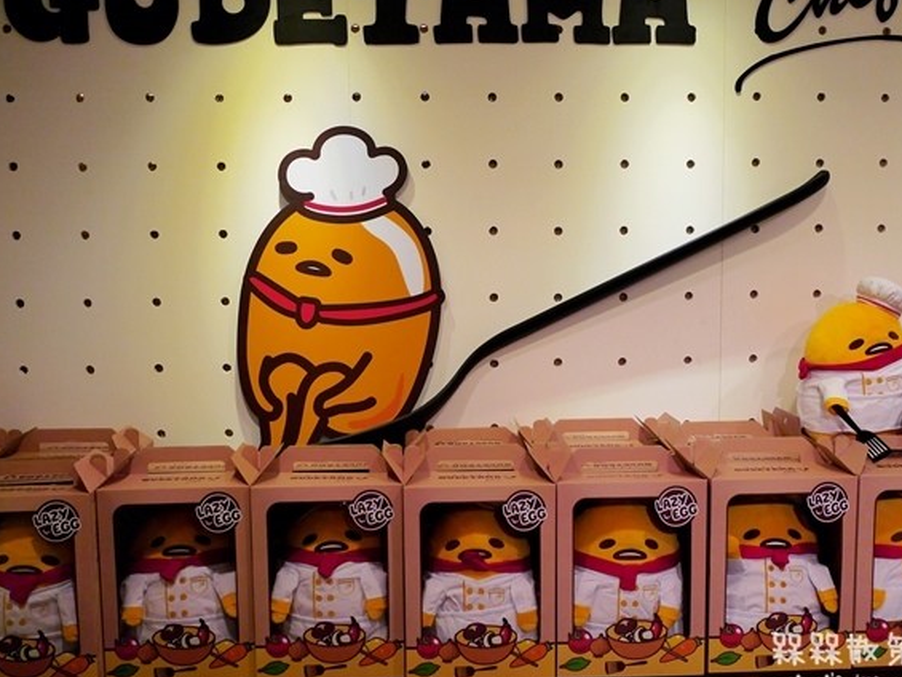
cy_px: 307
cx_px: 453
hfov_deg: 53.9
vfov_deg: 41.8
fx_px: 886
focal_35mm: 34
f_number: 1.7
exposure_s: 1/250
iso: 200
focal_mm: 15
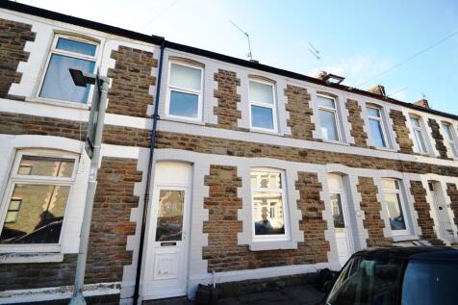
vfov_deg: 77.3
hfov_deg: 100.4
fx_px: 191
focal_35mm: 15
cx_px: 229
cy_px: 152
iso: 100
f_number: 4.5
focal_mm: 10
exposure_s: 1/250
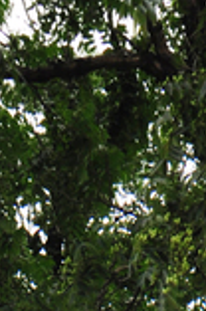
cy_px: 730
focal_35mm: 109
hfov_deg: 12.5
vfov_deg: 13.8
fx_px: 940
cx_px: 83
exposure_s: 1/320
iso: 200
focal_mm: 12
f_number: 7.1
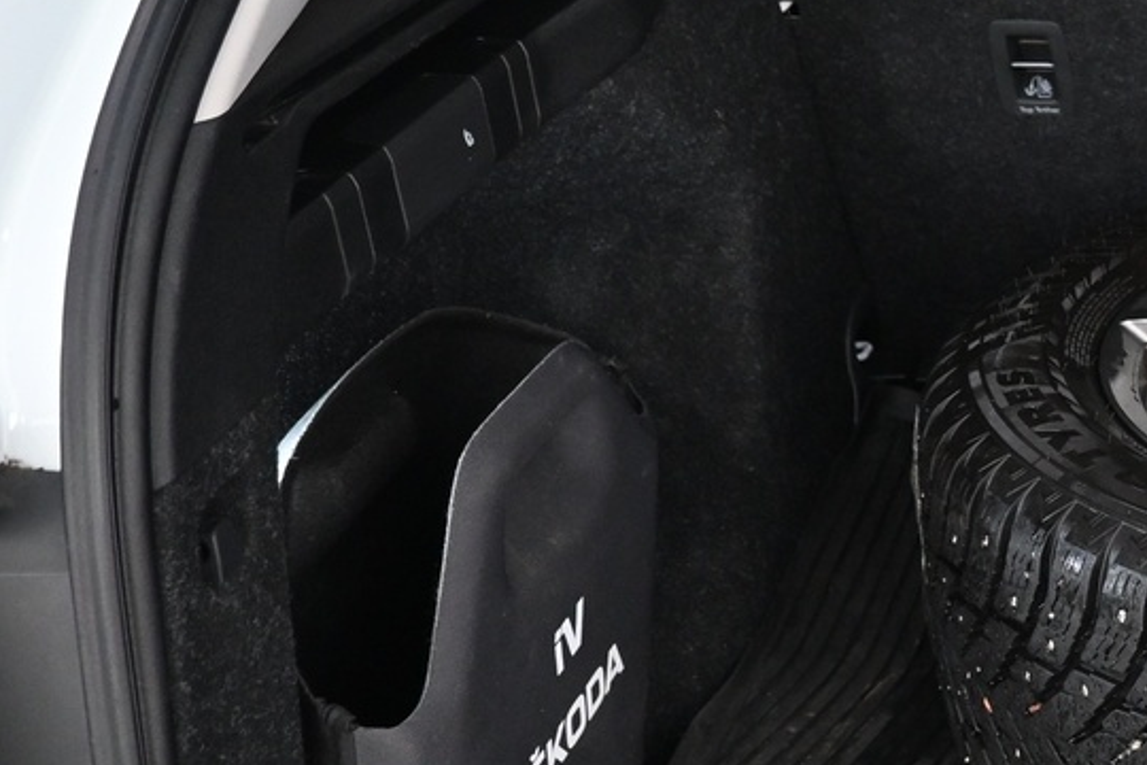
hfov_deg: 24.2
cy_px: 472
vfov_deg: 18.9
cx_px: 1529
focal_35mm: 72
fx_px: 2294
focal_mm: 16
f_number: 3.5
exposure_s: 1/25
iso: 1400
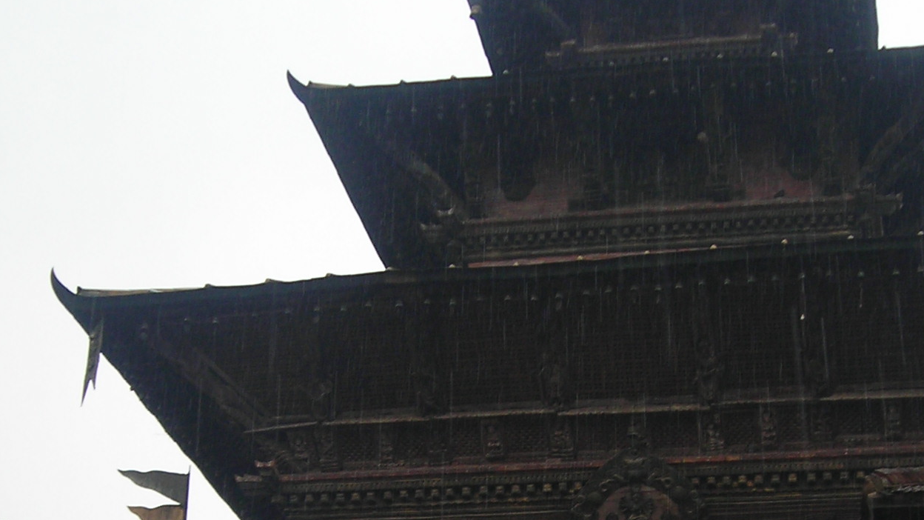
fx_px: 2107
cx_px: 520
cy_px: 556
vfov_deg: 13.8
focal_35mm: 86
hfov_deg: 24.7
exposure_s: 1/103
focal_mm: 6.3
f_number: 3.2
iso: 50
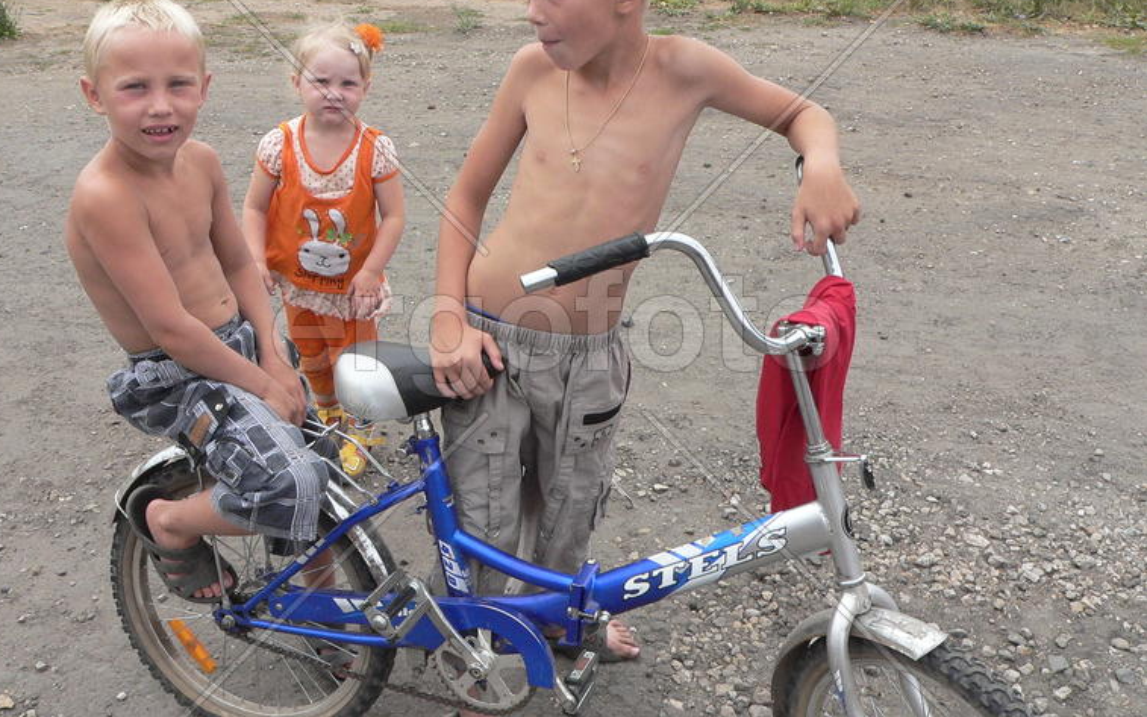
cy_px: 333
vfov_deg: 32.8
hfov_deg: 50.4
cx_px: 565
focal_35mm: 39
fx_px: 1219
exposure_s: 1/500
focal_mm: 6
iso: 200
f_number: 5.6
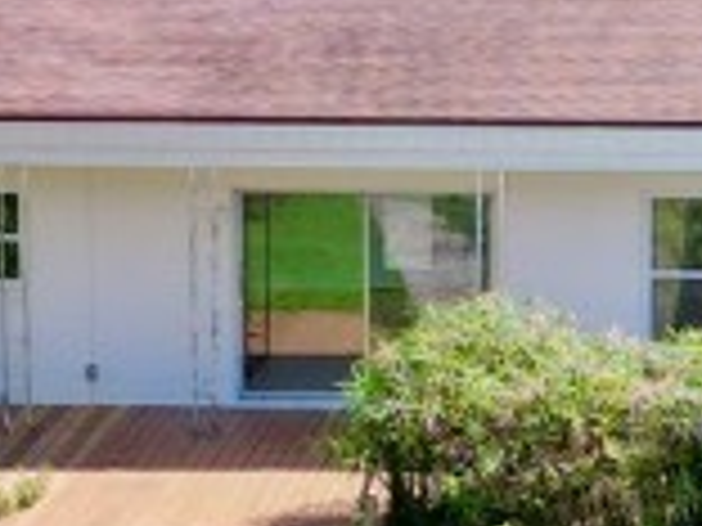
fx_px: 3204
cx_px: 846
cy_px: 189
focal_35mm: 158
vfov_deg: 9.4
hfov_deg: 12.2
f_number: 1.7
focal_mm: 6.72
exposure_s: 1/2000
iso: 100
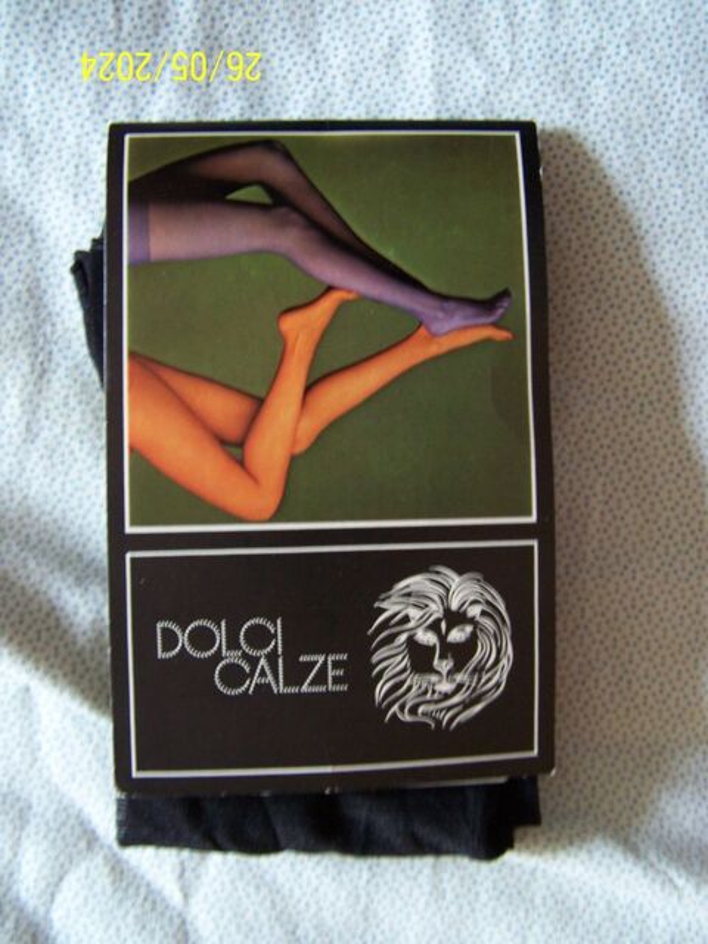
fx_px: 1036
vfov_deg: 49.0
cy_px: 472
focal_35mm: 38
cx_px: 354
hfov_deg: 37.7
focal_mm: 6.3
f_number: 2.8
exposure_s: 1/10
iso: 140
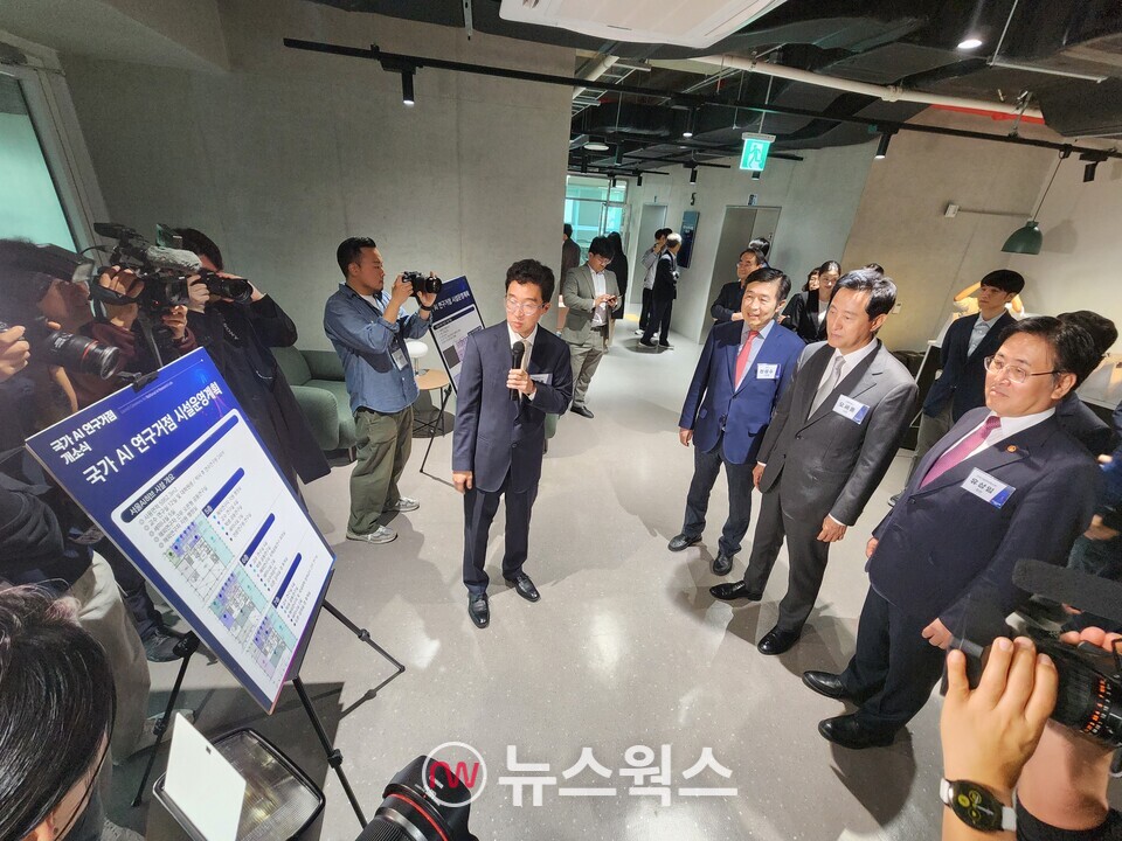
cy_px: 420
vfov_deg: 89.9
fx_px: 421
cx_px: 561
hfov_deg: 106.2
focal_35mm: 13
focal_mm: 2.2
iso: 400
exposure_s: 1/60
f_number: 2.2
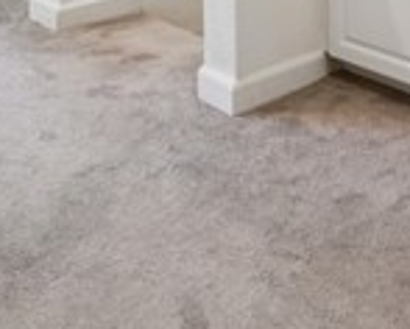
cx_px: 474
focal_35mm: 57
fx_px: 693
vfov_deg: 20.1
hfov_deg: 29.1
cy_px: -248
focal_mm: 14
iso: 400
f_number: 8
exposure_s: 1/20
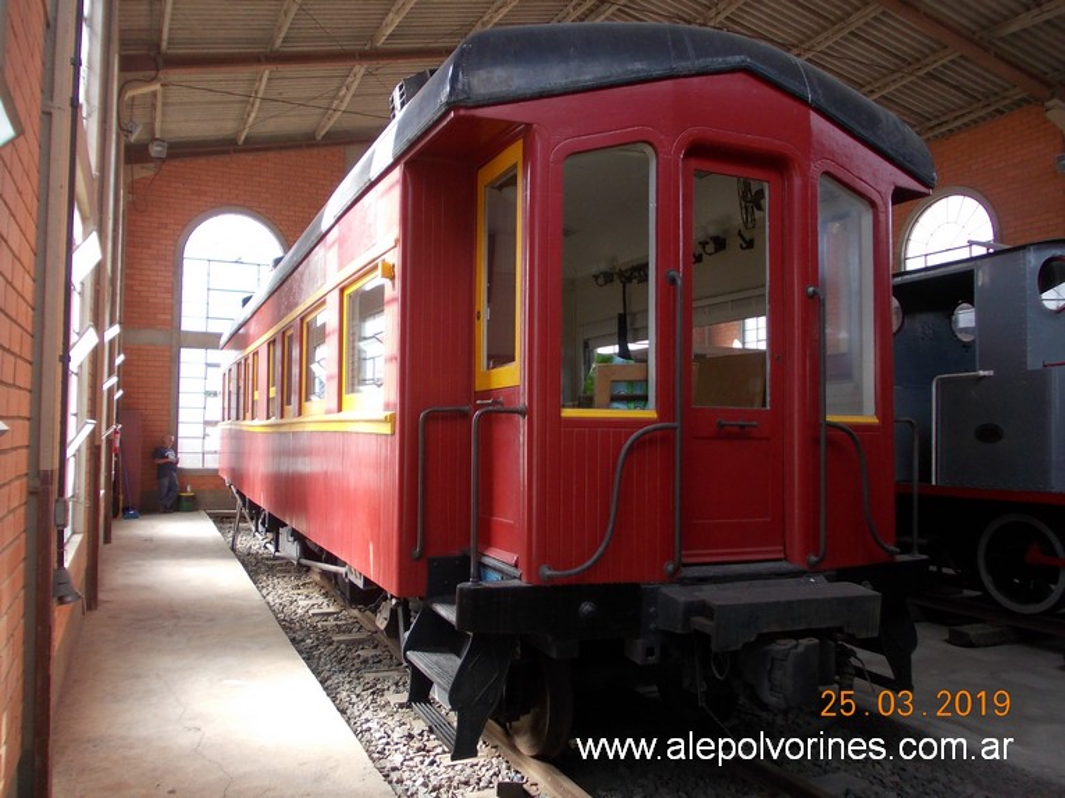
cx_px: 532
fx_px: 861
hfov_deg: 63.5
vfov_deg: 49.7
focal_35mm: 28
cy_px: 399
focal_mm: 4
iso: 80
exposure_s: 1/125
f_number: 2.7
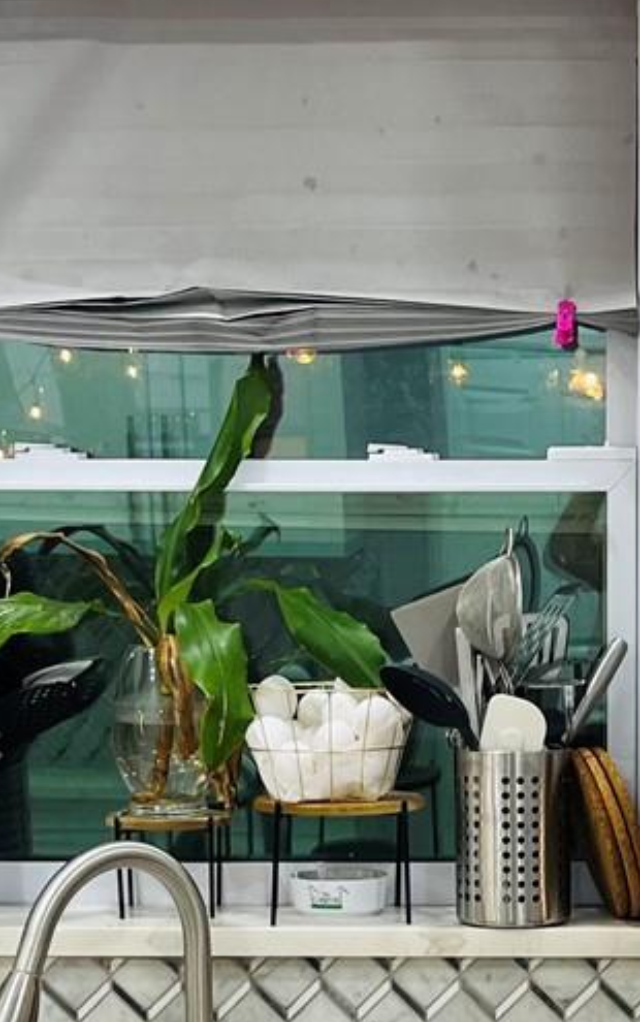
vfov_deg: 22.7
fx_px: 2480
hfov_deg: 14.5
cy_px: 908
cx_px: 595
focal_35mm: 89
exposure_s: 1/60
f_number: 1.6
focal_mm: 5.1
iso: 80
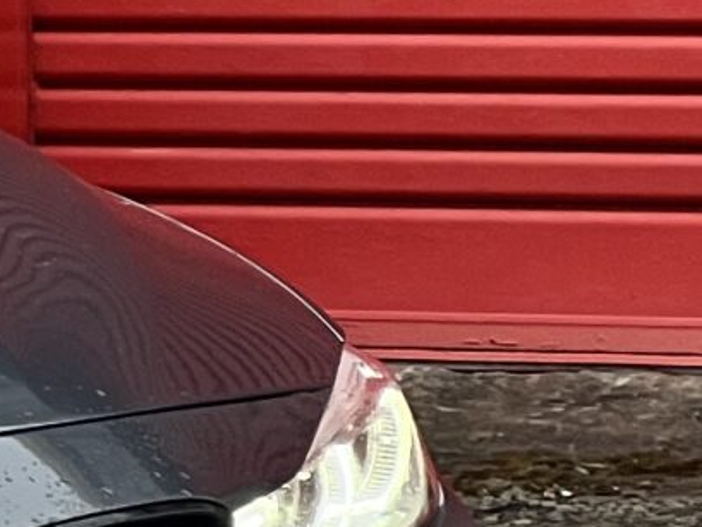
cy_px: -64
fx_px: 9778
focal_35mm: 482
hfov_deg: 4.0
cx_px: -1371
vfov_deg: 3.1
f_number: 2.8
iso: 50
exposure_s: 1/99
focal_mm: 9
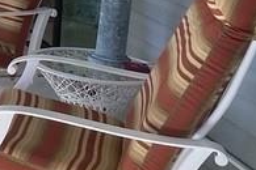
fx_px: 754
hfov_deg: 17.0
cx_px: -156
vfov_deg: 12.6
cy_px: -26
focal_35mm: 106
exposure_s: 1/120
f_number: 2.4
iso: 64
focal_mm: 3.3
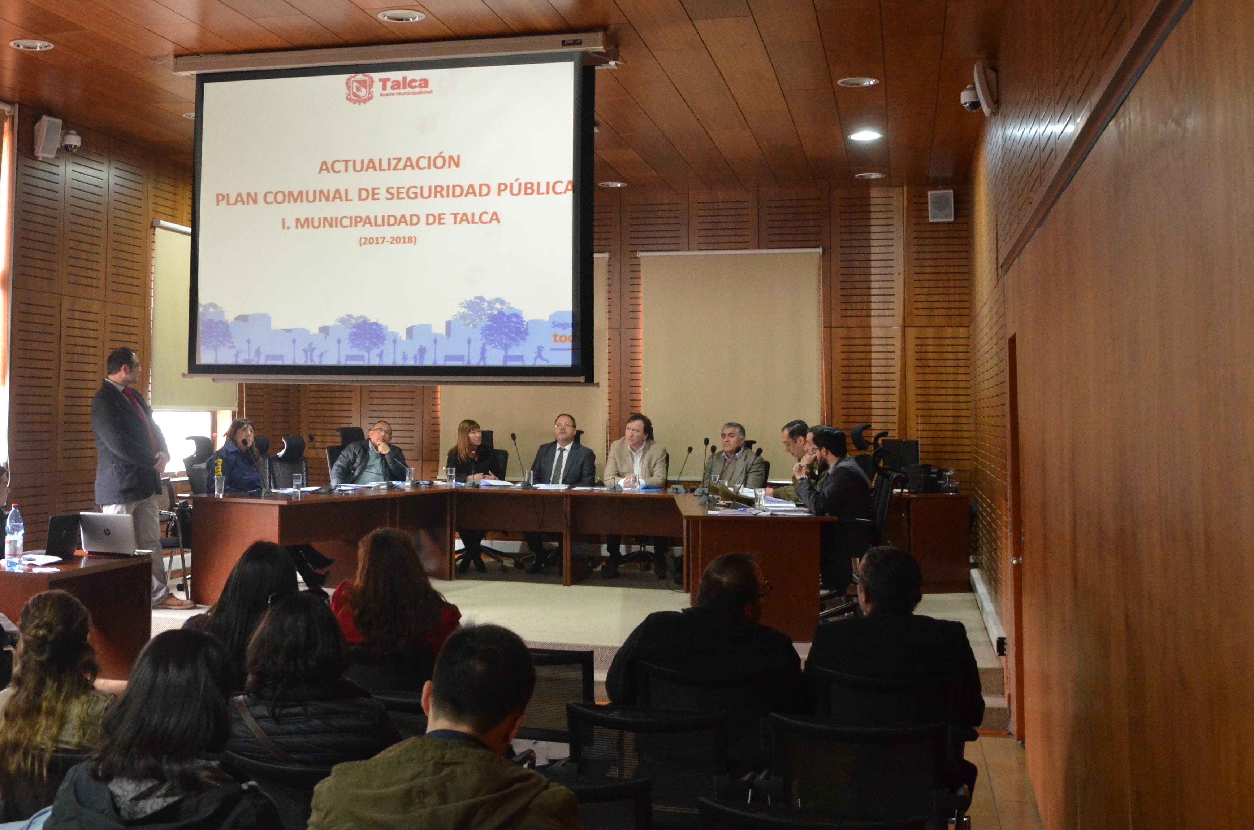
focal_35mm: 45
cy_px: 272
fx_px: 1554
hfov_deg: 43.2
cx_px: 403
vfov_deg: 29.7
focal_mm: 21
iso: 2500
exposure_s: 1/50
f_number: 4.5
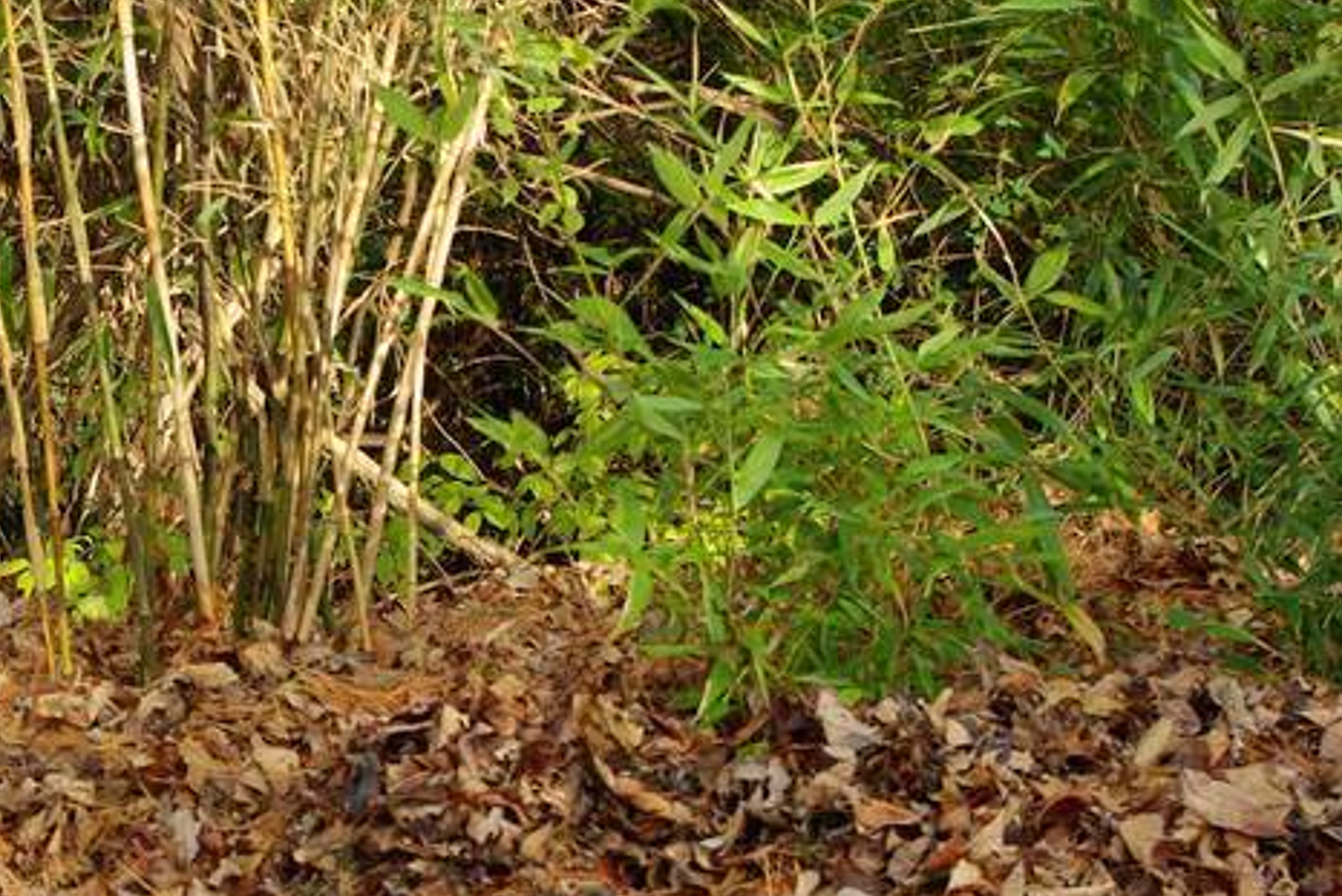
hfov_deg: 15.4
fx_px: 4922
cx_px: 239
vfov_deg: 10.4
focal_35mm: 132
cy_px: 510
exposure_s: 1/350
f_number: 6.7
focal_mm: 40
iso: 400
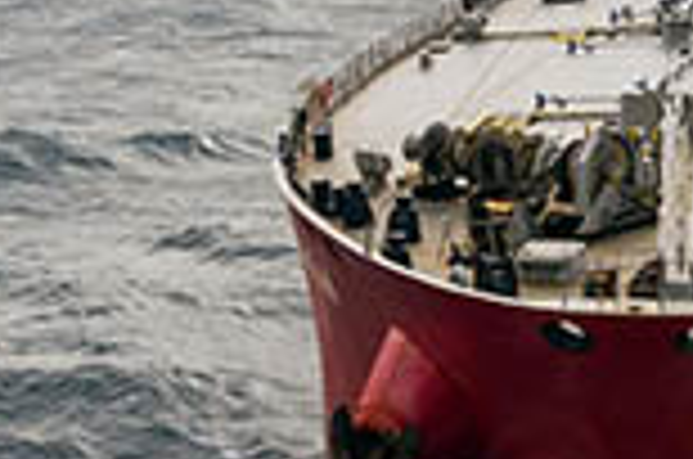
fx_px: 2882
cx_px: 828
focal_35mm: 150
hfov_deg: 13.3
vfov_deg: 9.0
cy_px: -18
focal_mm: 22
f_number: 11
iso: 100
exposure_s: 1/125
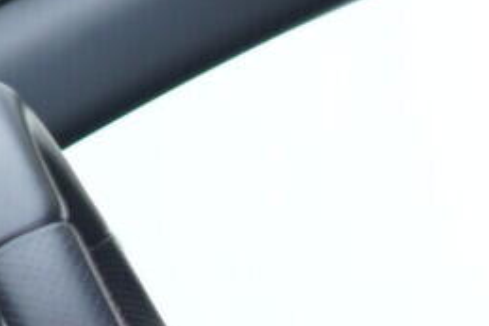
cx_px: 1046
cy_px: 733
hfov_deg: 9.5
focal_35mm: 200
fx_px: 2718
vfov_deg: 6.6
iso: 125
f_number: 2.8
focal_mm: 24
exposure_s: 1/40
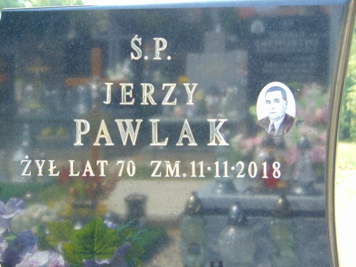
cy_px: 134
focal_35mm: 108
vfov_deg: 13.7
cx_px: 178
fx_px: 1111
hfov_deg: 18.2
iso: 80
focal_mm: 19.4
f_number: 3.9
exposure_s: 1/80
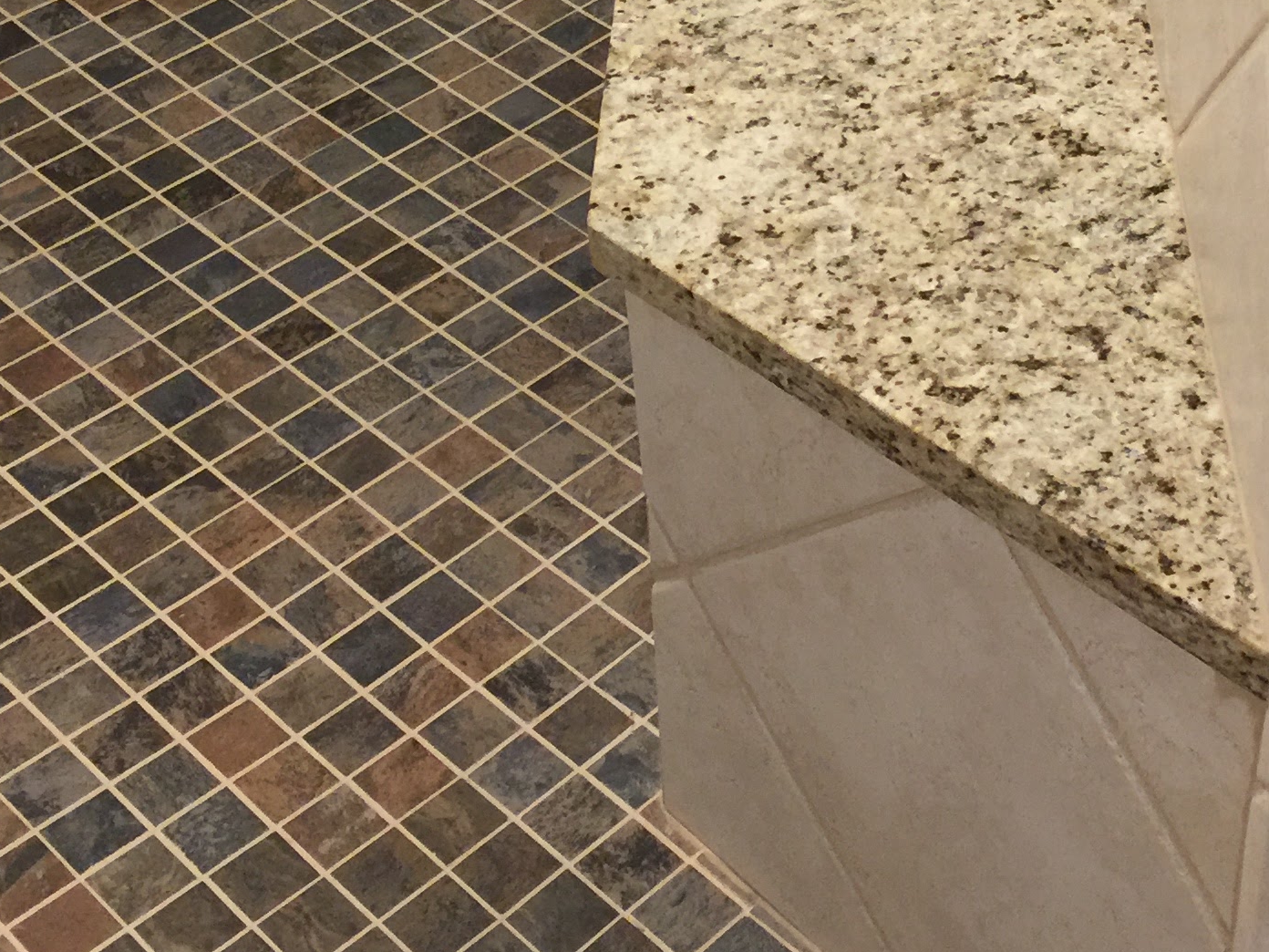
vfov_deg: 21.3
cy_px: 160
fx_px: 2493
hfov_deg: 28.4
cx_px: 833
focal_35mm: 68
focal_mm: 4.15
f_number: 2.2
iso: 100
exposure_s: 1/10
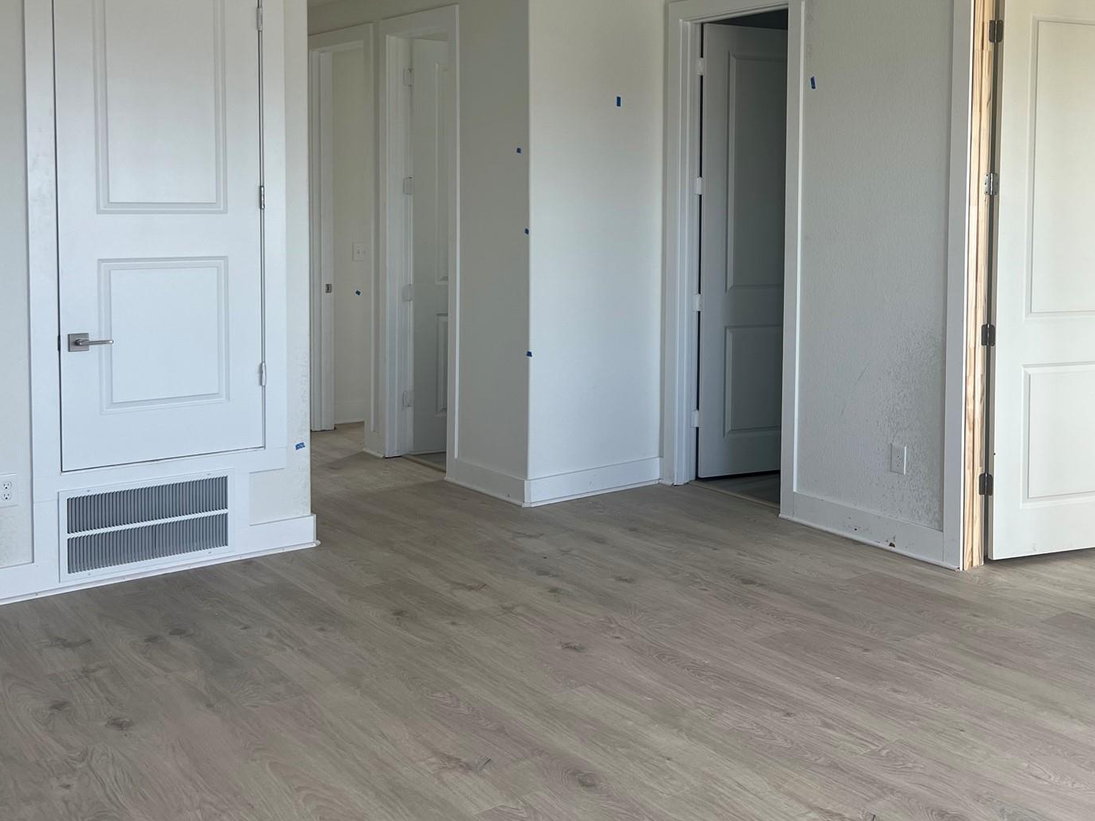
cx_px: 742
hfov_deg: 47.0
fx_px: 1234
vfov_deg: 36.4
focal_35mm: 39
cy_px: 257
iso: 40
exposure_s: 1/120
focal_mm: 5.7
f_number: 1.5
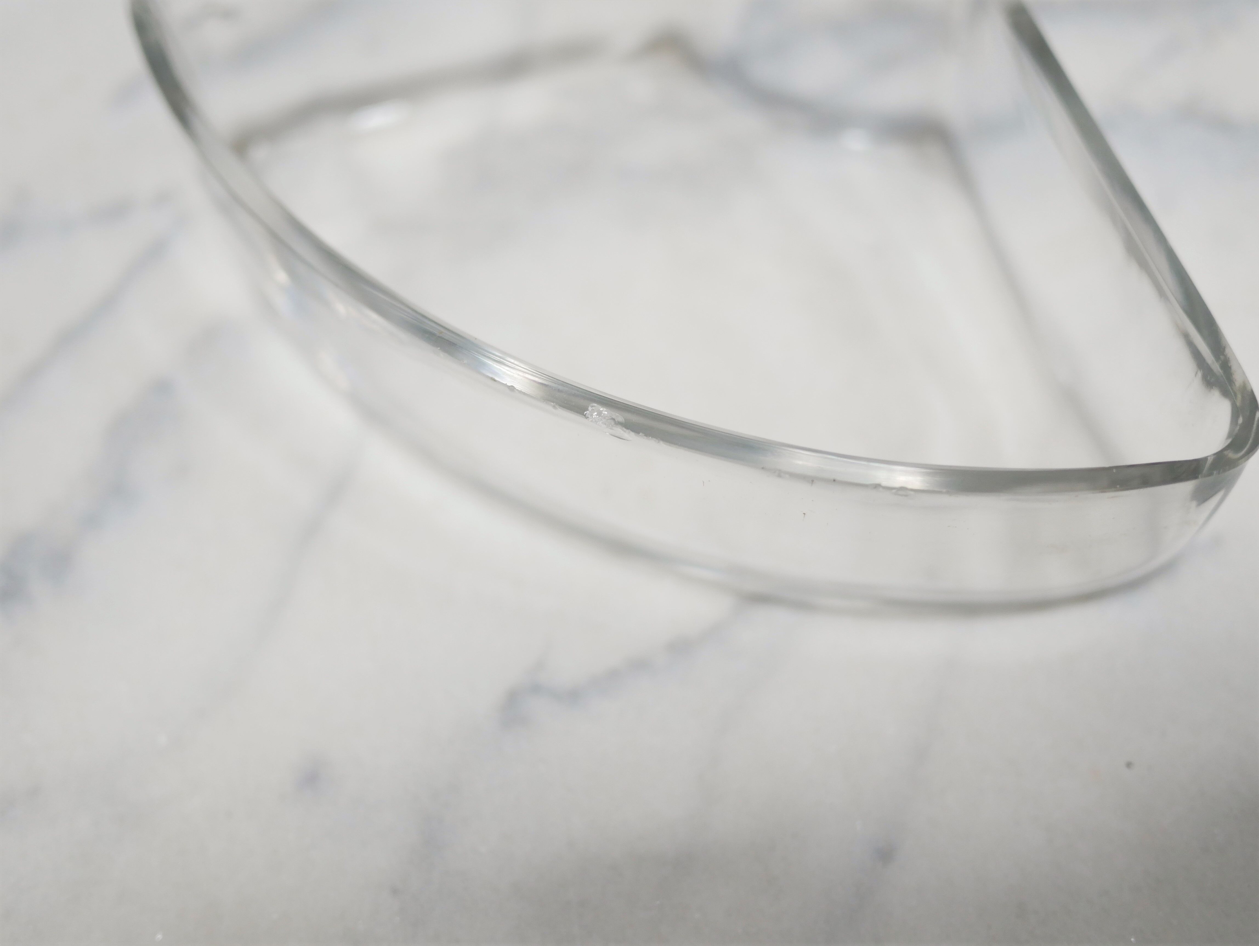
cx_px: 630
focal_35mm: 40
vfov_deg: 36.0
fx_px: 1455
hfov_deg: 46.8
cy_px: 473
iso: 500
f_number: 1.7
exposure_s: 1/60
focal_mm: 20
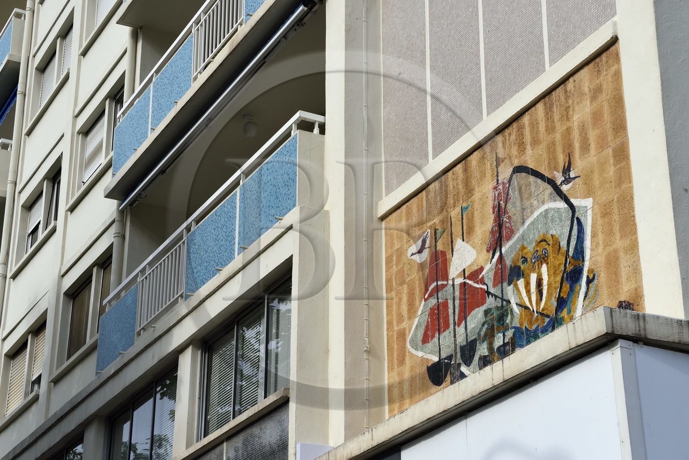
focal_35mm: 70
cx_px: 344
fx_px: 1340
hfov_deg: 28.8
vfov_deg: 19.5
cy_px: 230
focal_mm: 70
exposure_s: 1/250
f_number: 11
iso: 200
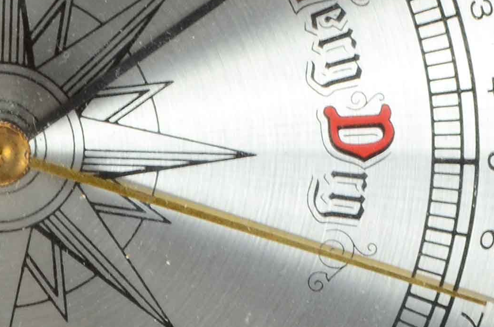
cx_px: -63
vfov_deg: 1.8
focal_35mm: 743
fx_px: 10182
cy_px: 189
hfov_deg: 2.8
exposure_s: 1/160
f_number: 14
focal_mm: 105
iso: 200
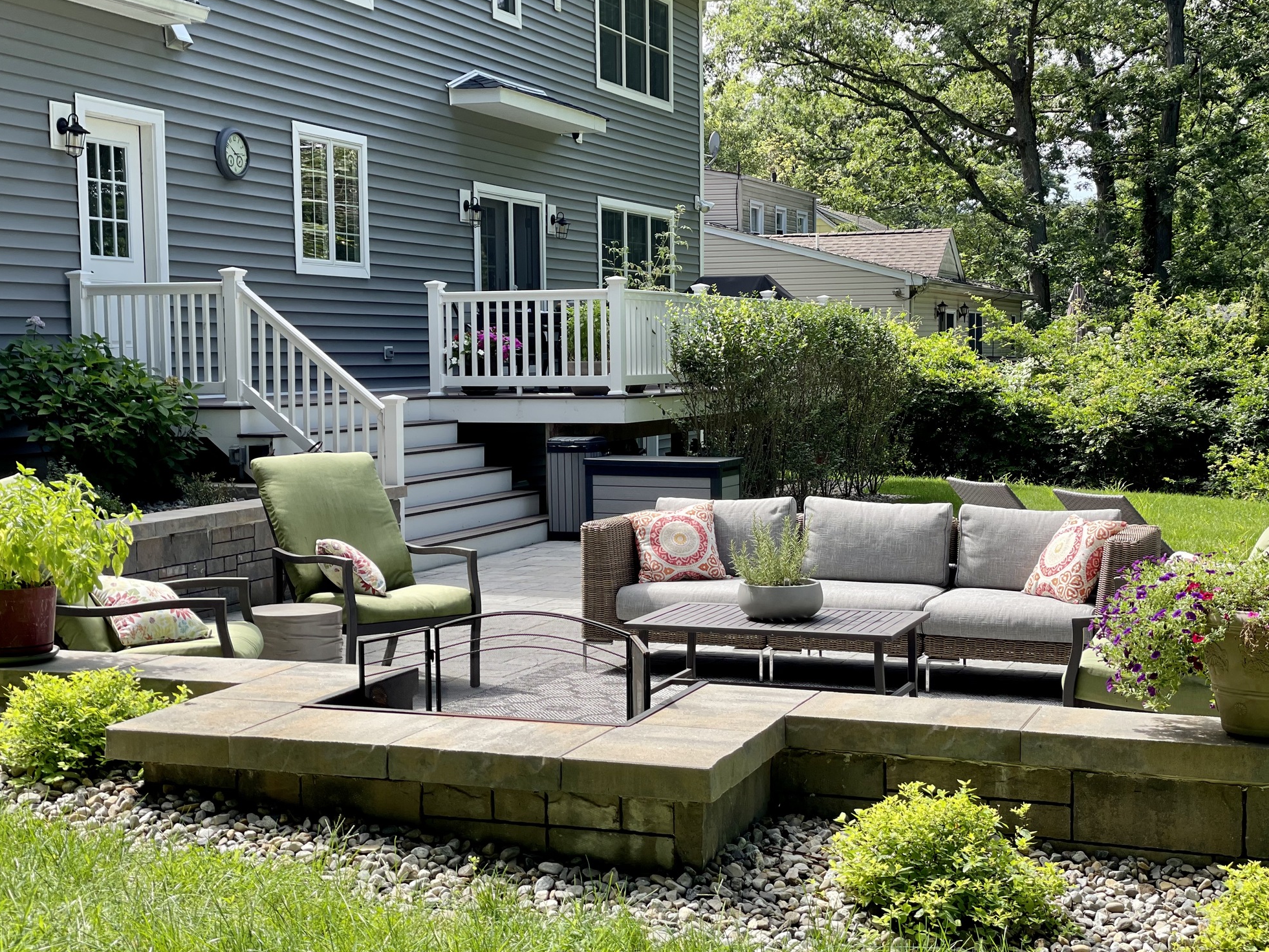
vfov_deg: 27.5
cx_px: 630
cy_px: 471
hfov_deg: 36.2
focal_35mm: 53
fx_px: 1943
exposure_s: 1/236
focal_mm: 6
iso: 25
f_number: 2
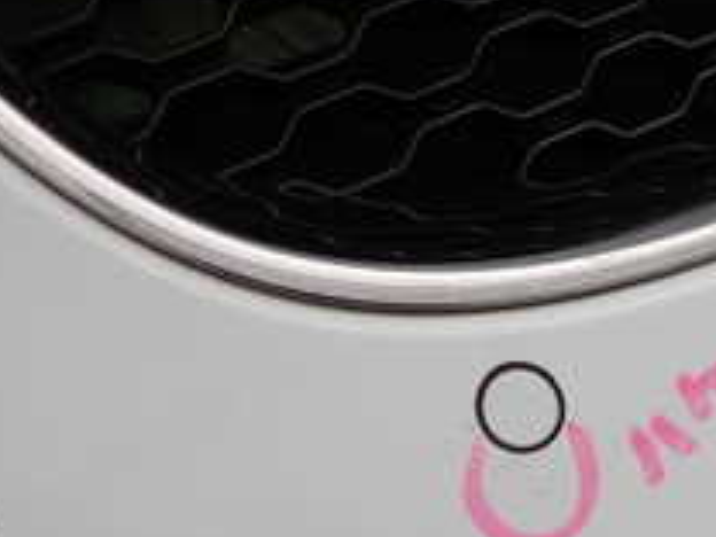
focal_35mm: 72
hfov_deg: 25.9
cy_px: 558
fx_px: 1489
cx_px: 678
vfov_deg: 19.7
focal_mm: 4.5
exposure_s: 1/100
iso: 100
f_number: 2
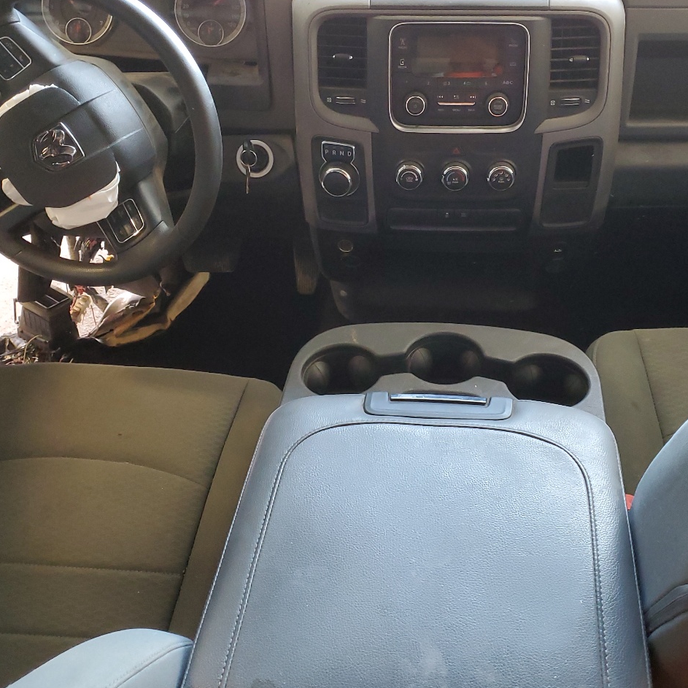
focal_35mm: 39
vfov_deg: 42.8
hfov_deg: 42.4
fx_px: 877
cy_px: 327
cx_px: 439
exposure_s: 1/60.2
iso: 191
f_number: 1.5
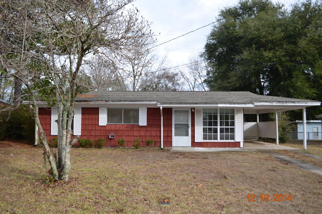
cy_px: 107
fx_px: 241
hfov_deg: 67.5
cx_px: 161
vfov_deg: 47.8
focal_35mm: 27
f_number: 4
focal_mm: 18
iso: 100
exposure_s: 1/200
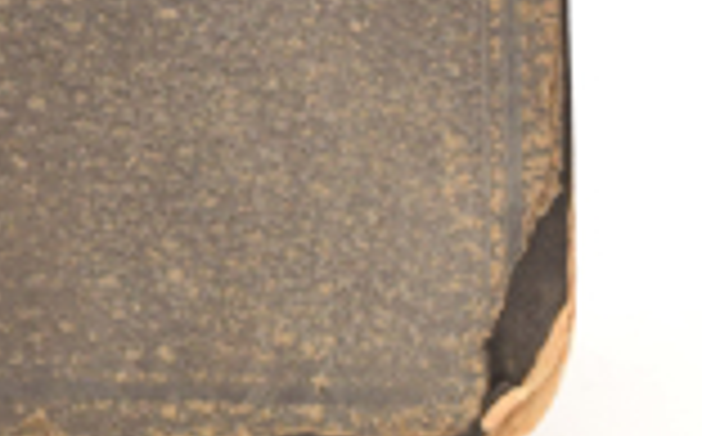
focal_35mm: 251
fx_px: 4795
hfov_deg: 8.3
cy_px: -416
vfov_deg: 5.1
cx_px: -81
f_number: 6.3
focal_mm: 40
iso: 800
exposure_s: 1/125
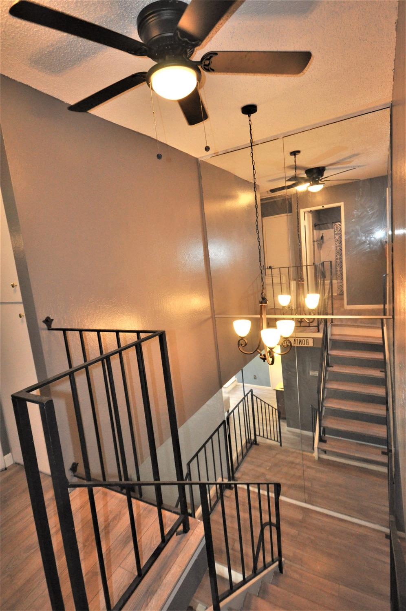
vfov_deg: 73.8
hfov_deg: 53.0
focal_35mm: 24
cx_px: 203
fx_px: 407
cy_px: 306
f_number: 5
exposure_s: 1/100
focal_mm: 16
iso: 1250
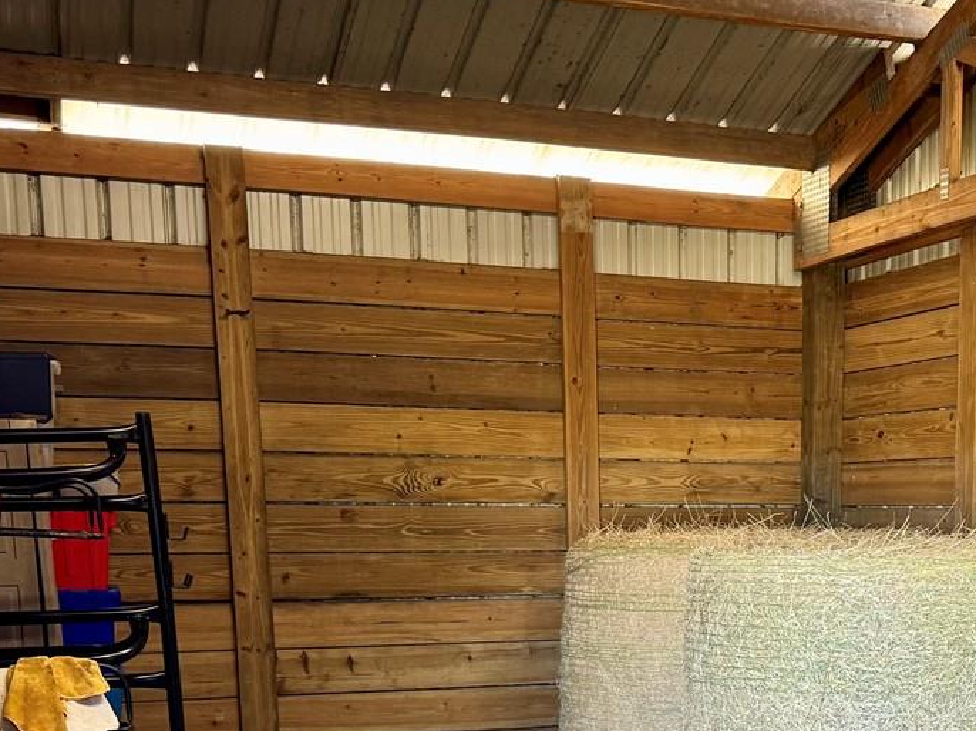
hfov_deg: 33.4
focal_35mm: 56
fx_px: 1578
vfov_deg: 24.6
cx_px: 780
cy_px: 774
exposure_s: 1/78
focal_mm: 6.76
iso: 200
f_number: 1.78
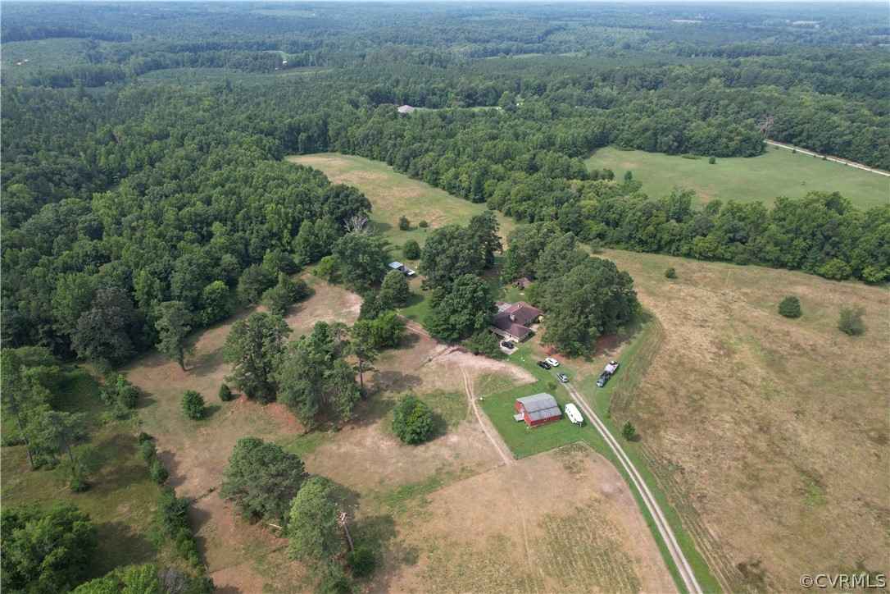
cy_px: 297
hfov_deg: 78.6
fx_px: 544
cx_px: 445
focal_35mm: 22
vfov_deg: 57.2
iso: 110
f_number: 2.8
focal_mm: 8.38
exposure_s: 1/1000
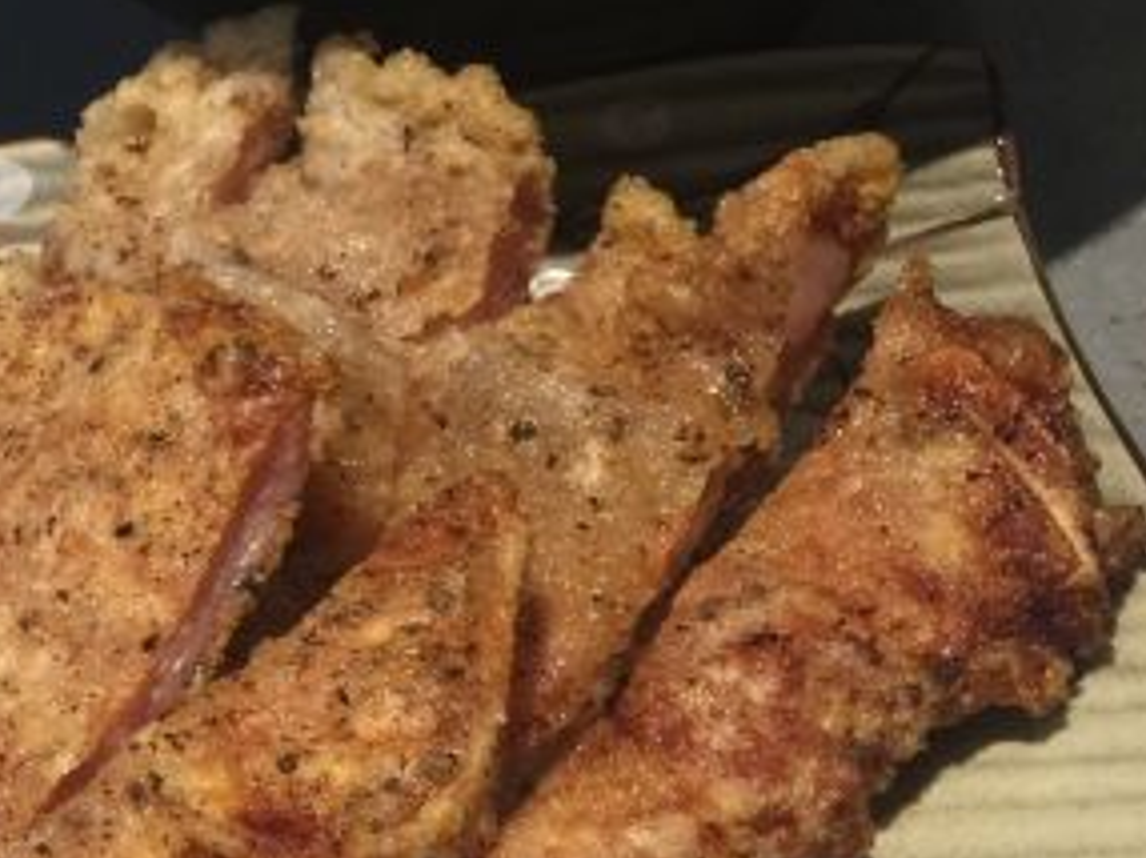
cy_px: 579
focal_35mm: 71
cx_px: -244
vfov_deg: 20.6
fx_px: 2349
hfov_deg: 24.7
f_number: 2.2
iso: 50
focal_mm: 4.15
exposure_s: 1/17
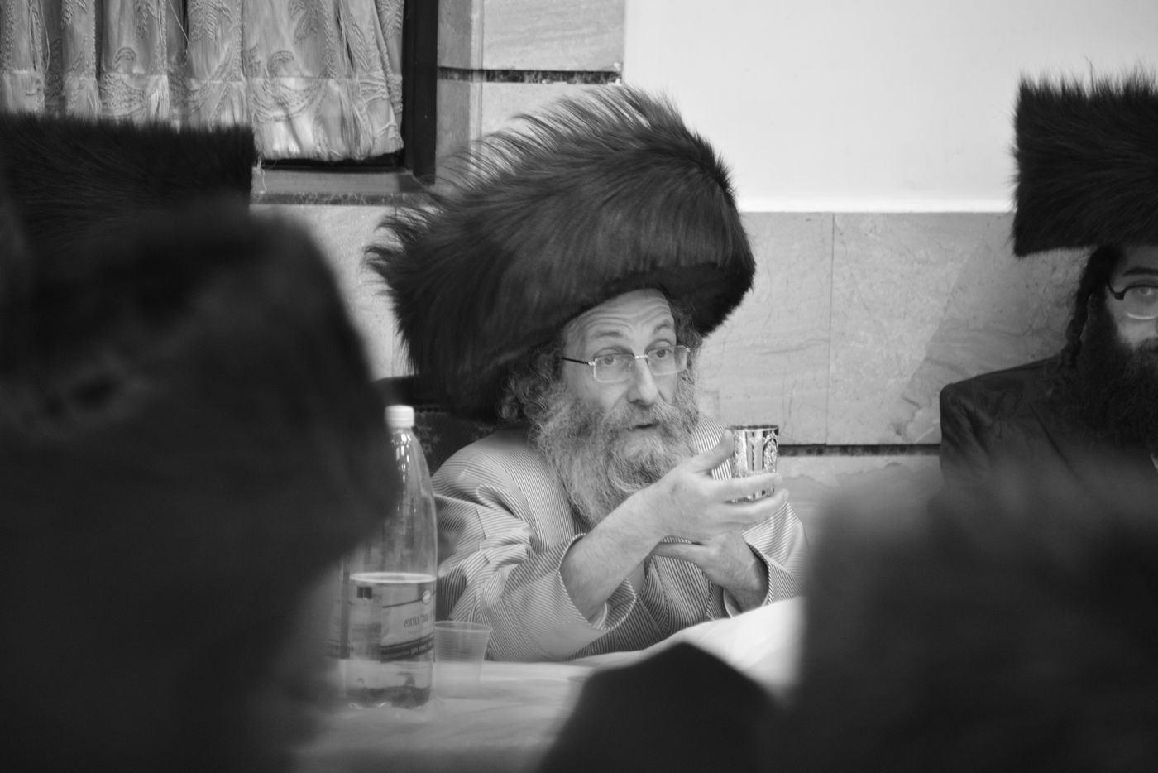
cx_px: 579
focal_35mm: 210
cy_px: 386
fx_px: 6756
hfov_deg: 9.8
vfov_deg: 6.5
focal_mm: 210
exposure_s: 1/100
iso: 2000
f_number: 5.6
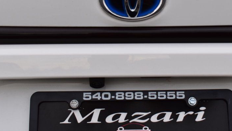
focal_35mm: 80
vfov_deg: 15.1
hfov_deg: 26.5
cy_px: 36
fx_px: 491
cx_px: 145
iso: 400
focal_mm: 35
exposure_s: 1/80
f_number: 9
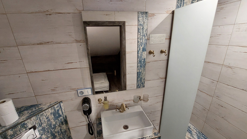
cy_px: 76
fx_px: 98
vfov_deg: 70.4
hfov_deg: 103.0
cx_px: 121
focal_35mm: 15
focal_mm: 1.74
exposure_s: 1/25
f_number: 2.2
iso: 400
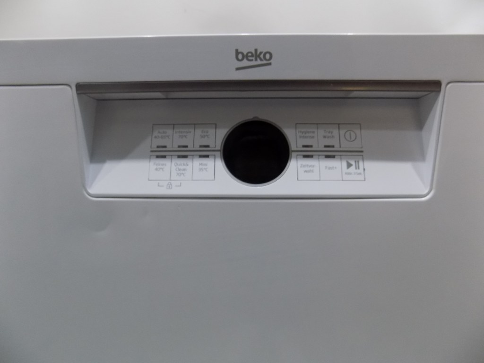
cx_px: 242
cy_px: 182
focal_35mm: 23
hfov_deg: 73.9
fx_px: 322
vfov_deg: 58.9
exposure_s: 1/30
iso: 200
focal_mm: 4
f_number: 3.1
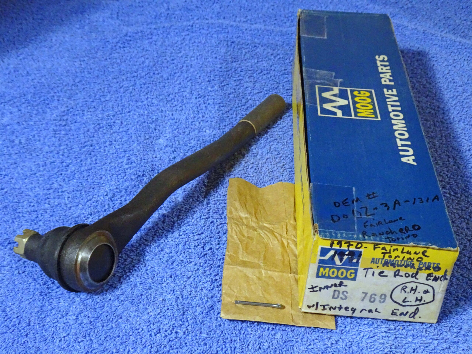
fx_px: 654
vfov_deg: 30.3
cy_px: 177
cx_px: 236
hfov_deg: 39.7
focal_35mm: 48
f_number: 4.5
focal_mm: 8.18
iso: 800
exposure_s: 1/15
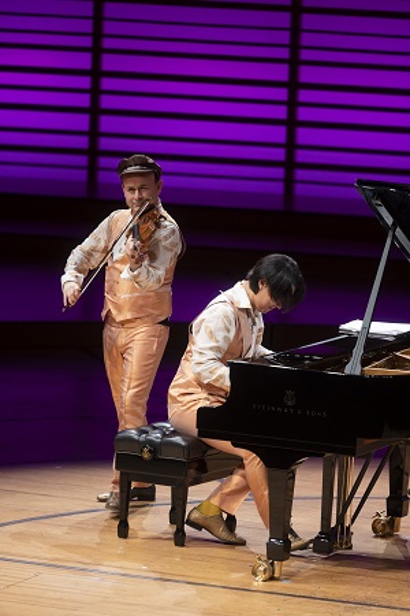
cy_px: 308
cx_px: 205
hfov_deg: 4.6
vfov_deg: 6.9
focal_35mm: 300
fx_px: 5125
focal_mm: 300
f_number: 4
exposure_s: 1/200
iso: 1600
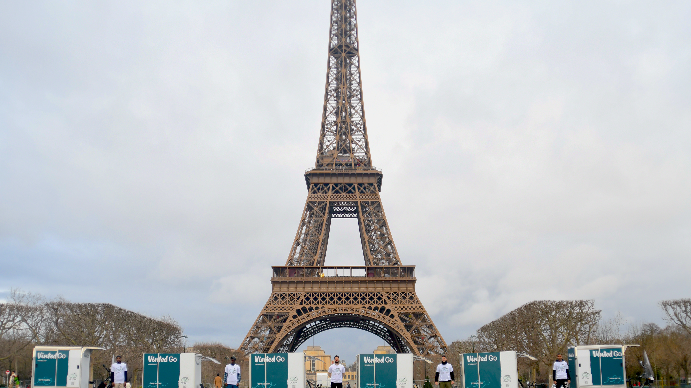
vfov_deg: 31.1
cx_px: 346
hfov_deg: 52.8
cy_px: 226
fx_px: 696
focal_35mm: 38
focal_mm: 24
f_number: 2.8
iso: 100
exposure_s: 1/320
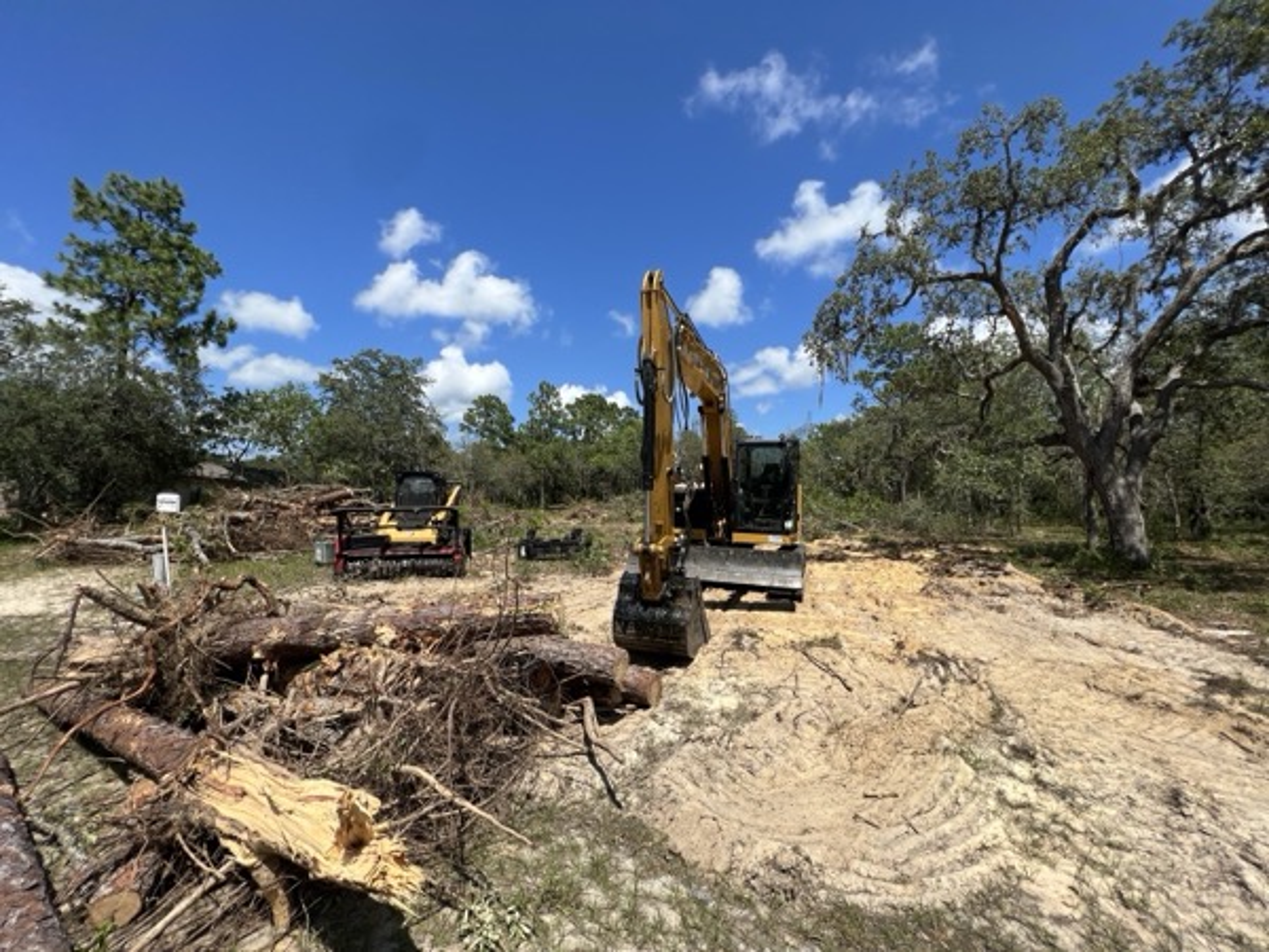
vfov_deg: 89.9
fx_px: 477
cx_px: 634
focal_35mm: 13
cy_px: 476
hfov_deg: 106.2
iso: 32
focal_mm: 1.57
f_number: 1.8
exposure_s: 1/1647
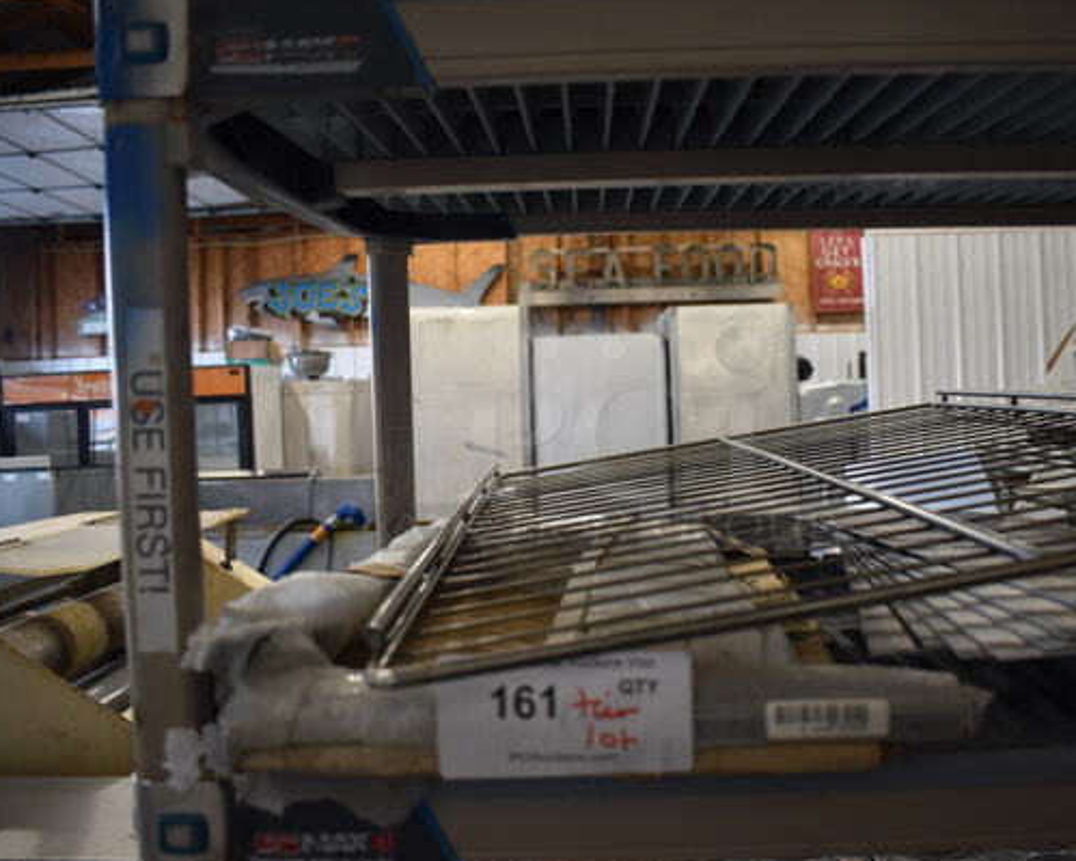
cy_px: 436
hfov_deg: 57.0
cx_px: 615
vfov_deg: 47.1
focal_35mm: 31
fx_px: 987
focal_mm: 18
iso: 800
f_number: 3.5
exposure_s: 1/160
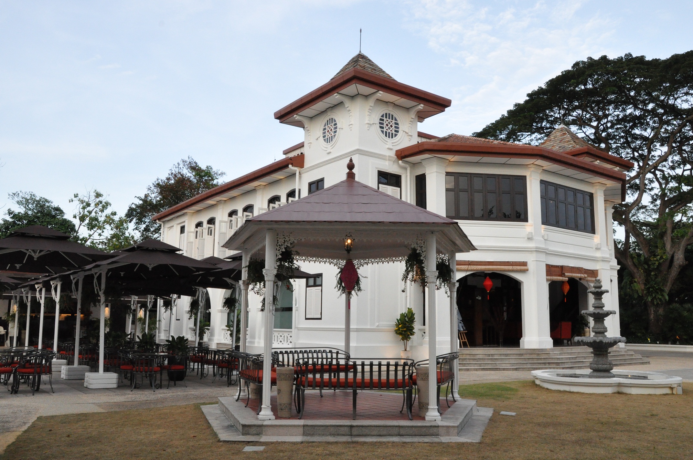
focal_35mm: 32
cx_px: 346
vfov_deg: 41.6
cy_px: 230
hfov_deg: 59.6
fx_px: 606
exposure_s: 1/250
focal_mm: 21
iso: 2000
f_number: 16
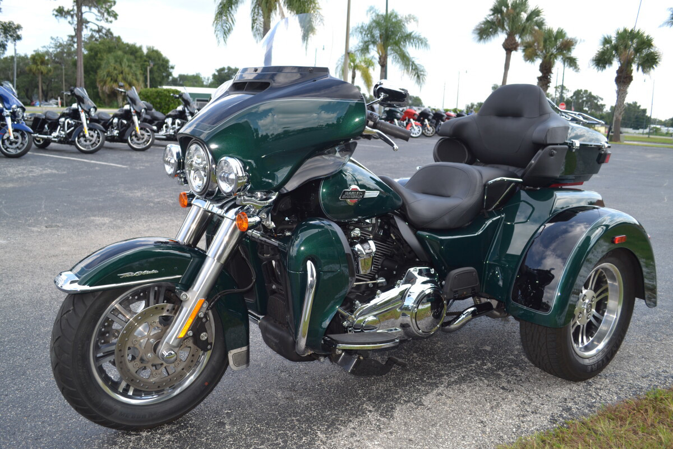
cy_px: 224
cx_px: 336
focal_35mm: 30
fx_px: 561
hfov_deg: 61.9
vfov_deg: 43.6
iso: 100
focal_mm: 20
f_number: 5.6
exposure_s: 1/200
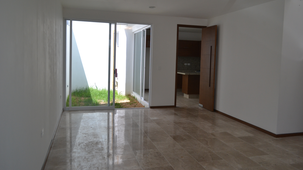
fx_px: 233
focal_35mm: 29
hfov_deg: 66.1
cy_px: 73
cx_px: 154
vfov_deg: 40.1
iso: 400
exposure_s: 1/1000
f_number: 5
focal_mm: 18
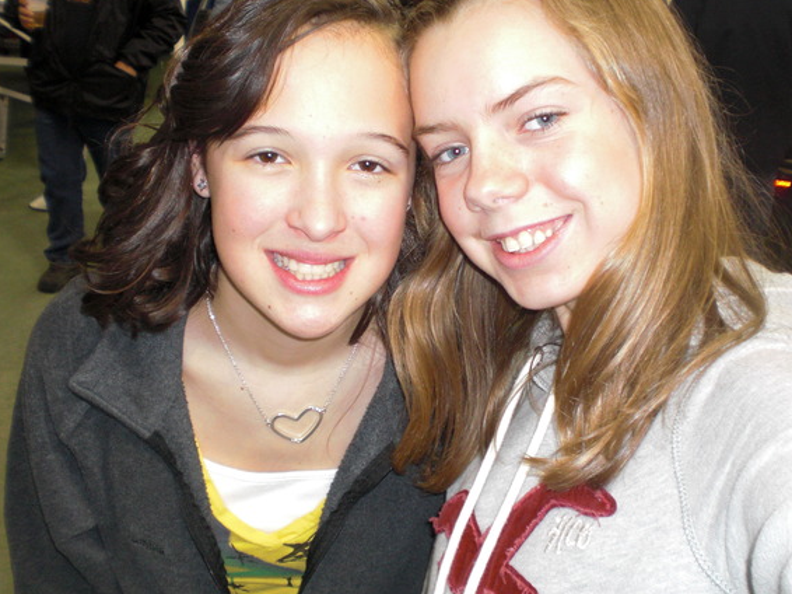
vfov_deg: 33.6
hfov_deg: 43.9
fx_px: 983
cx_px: 413
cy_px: 270
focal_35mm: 43
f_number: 3.1
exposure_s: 1/60
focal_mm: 6.3
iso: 200
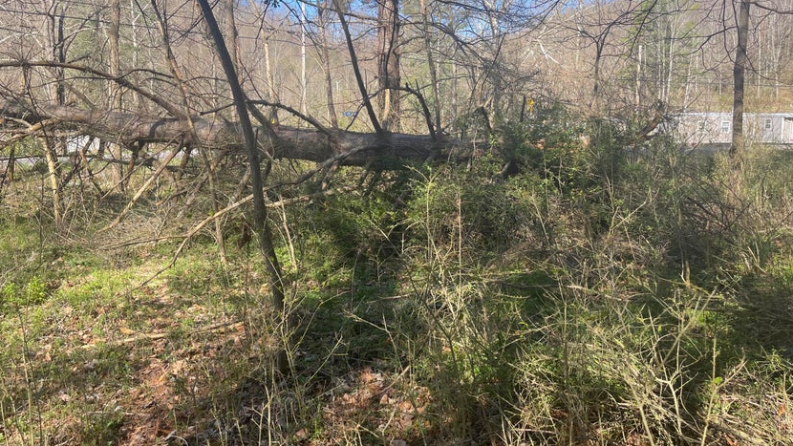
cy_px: 217
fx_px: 589
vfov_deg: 41.5
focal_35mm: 28
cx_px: 386
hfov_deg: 67.9
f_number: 1.6
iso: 32
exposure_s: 1/735
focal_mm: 5.1
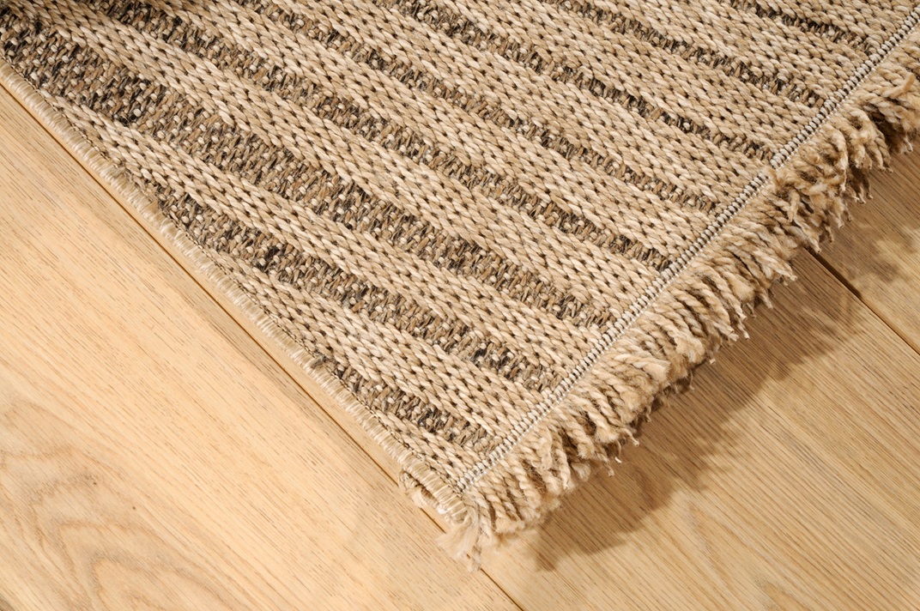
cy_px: 306
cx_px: 460
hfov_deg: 24.2
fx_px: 2144
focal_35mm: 84
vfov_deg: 16.2
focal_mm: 56
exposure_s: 1/160
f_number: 25
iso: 500
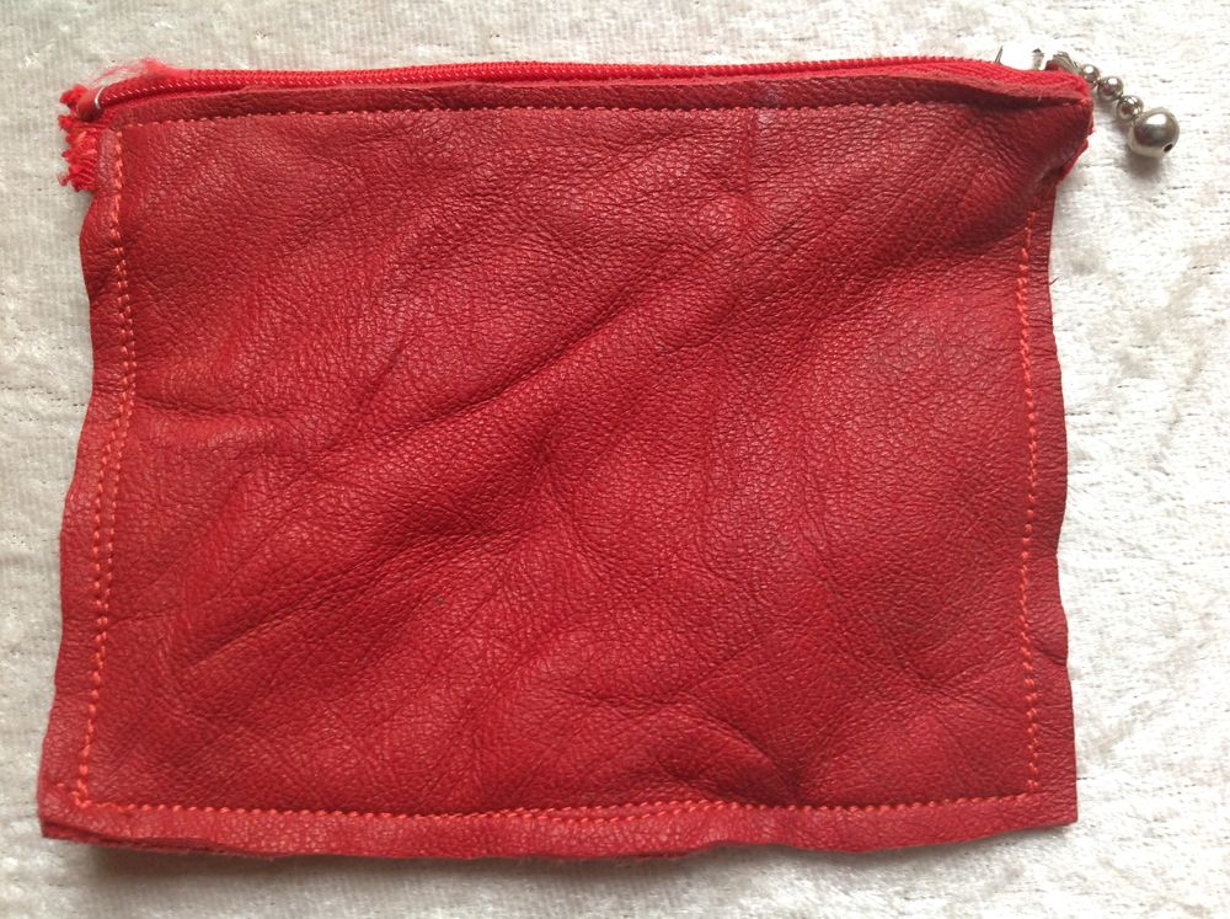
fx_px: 1242
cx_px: 615
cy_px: 460
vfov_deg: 40.6
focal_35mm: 35
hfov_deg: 52.7
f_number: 2.4
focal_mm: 4.28
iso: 100
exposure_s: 1/15
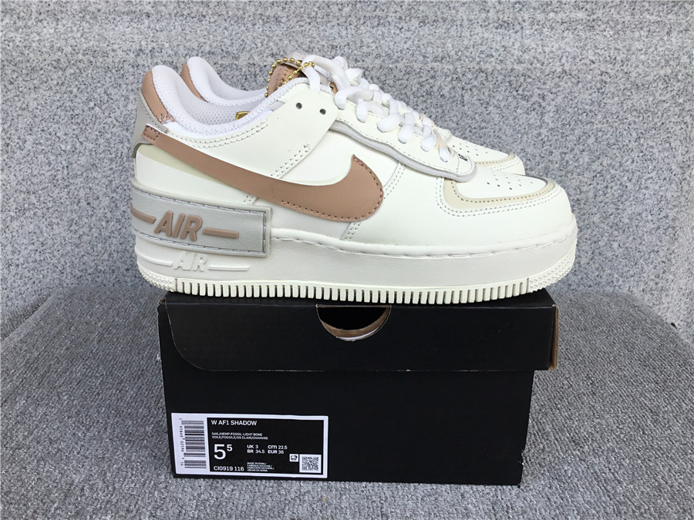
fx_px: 622
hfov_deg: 58.4
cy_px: 260
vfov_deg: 45.4
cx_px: 347
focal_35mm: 31
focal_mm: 3.3
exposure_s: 1/497
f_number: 2.4
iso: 25
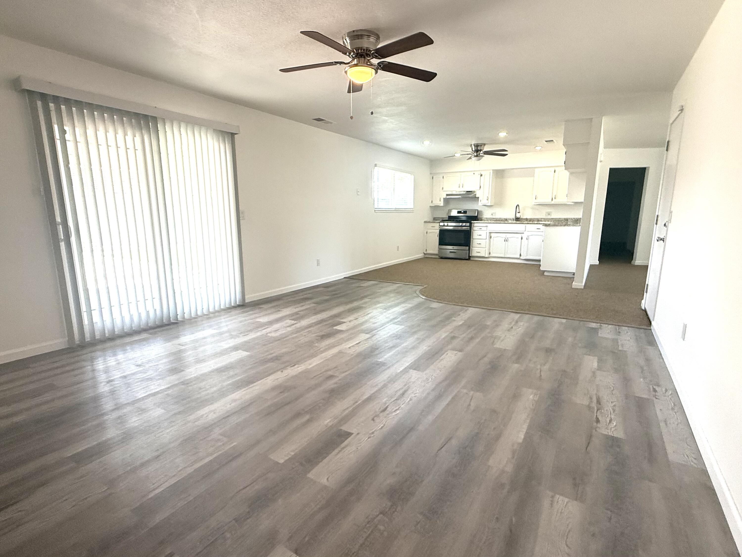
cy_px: 278
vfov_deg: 85.7
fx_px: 300
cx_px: 371
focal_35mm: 14
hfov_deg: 102.1
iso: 160
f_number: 2.2
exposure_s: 1/120
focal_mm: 2.22
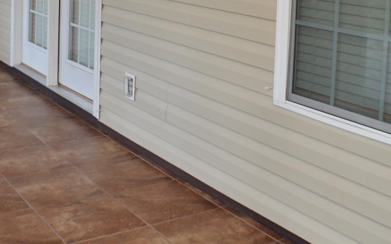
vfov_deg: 16.8
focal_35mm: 74
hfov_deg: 27.7
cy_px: -57
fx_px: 789
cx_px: 137
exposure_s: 1/80
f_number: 4.5
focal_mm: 18
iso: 400
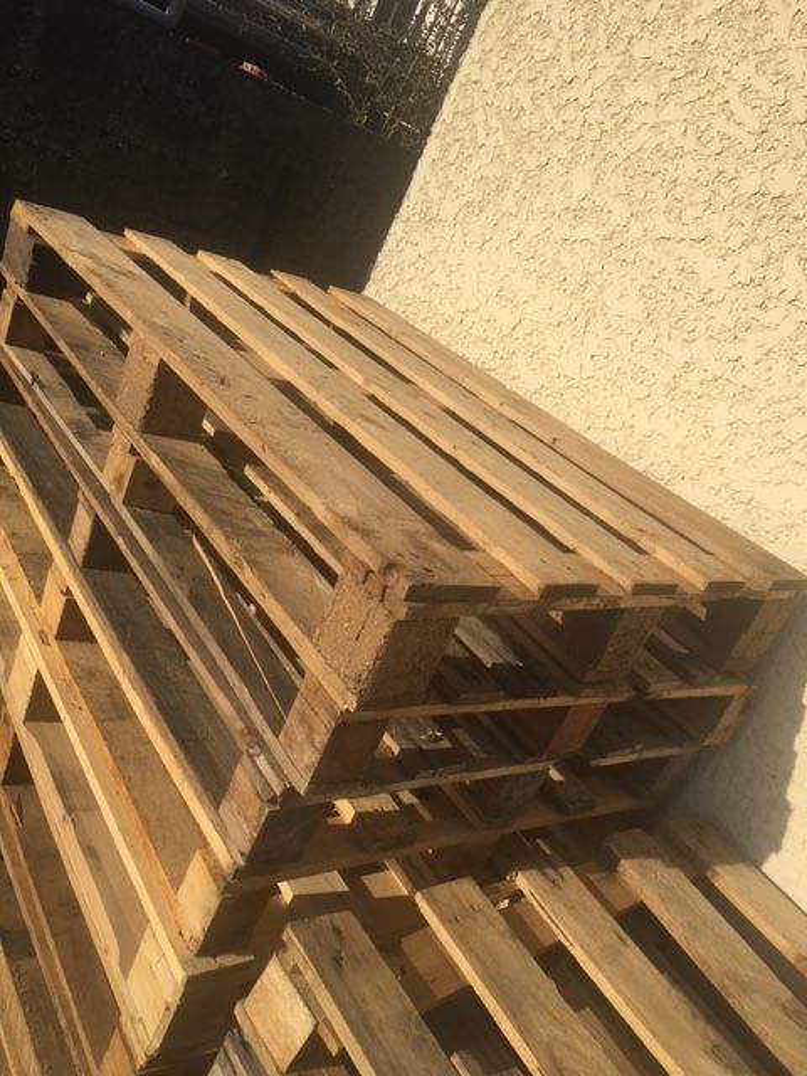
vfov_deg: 61.7
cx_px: 404
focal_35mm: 29
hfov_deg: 48.2
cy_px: 538
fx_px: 901
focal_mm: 4.15
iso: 25
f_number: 2.2
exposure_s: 1/2959
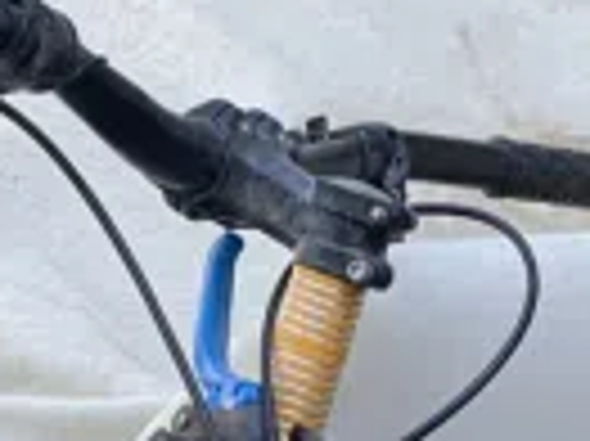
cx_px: 536
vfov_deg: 5.7
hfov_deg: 7.8
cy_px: 932
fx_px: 4325
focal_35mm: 254
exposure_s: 1/287
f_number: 2
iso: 20
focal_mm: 6
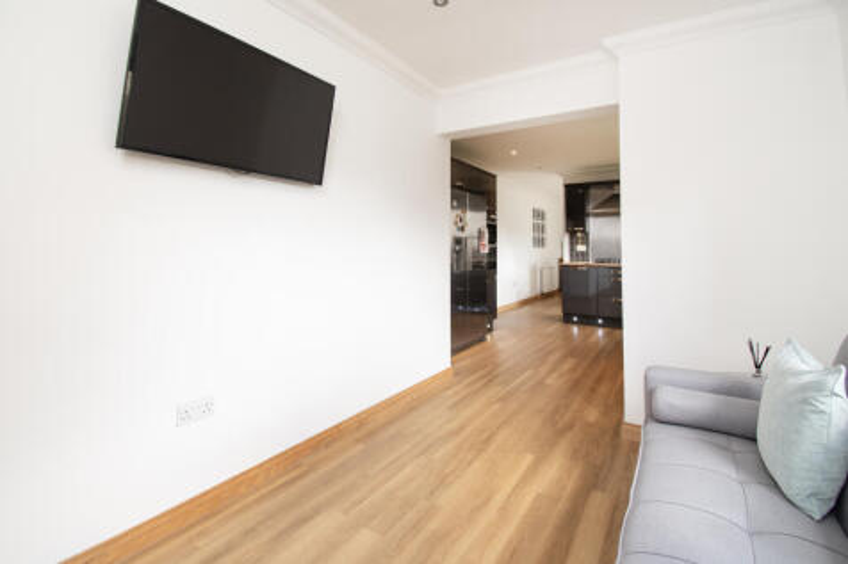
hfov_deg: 100.4
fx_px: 353
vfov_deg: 77.3
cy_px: 282
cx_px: 424
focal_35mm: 15
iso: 320
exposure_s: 1/13
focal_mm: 10
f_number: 9
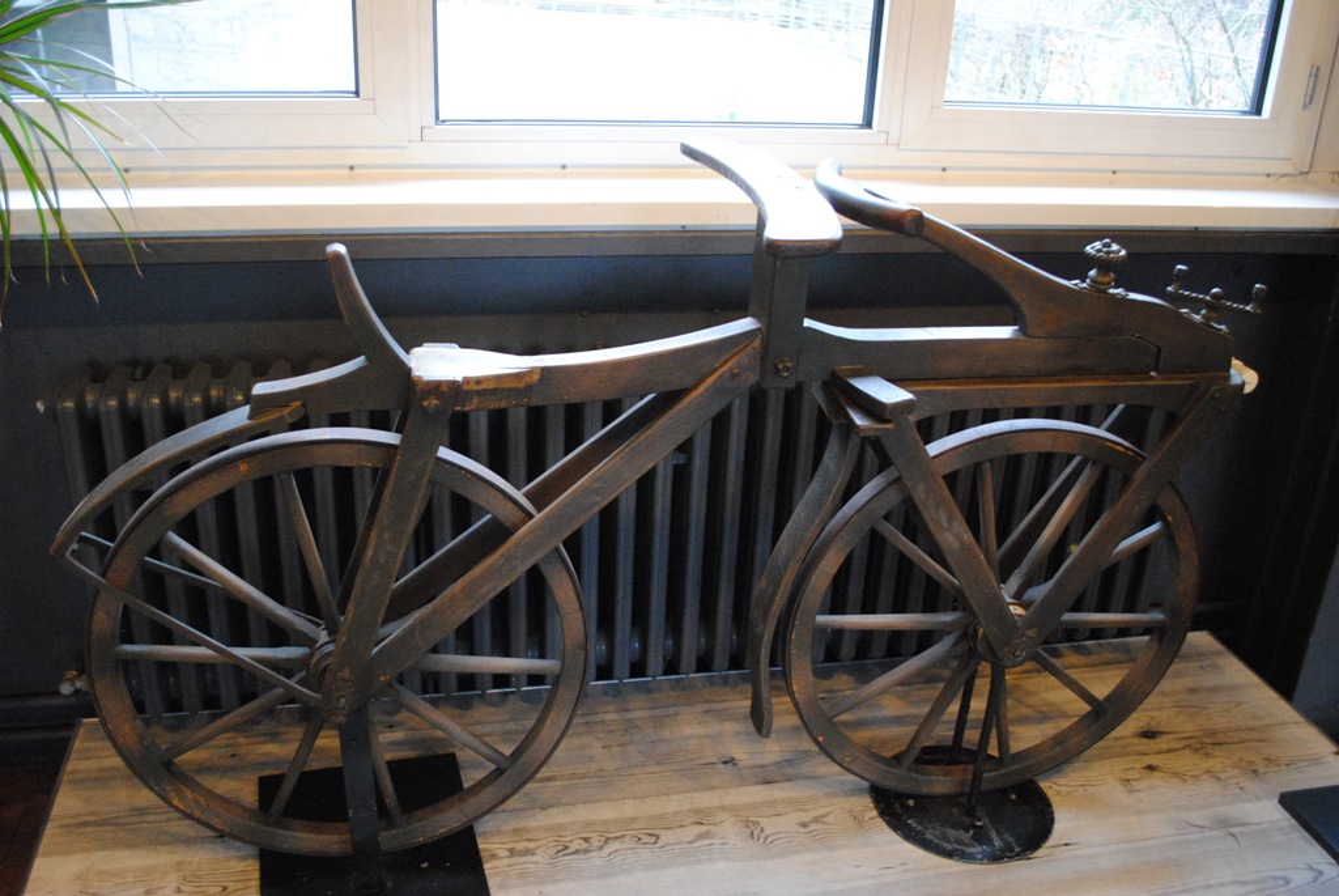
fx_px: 1229
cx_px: 670
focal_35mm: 33
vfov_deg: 40.1
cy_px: 448
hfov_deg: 57.2
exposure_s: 1/30
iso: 1400
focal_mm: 22
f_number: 3.8
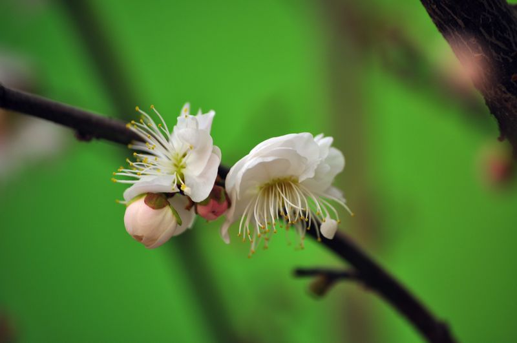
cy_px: 172
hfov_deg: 8.1
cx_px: 258
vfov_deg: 5.4
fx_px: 3657
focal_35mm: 255
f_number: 5
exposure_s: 1/100
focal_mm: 170
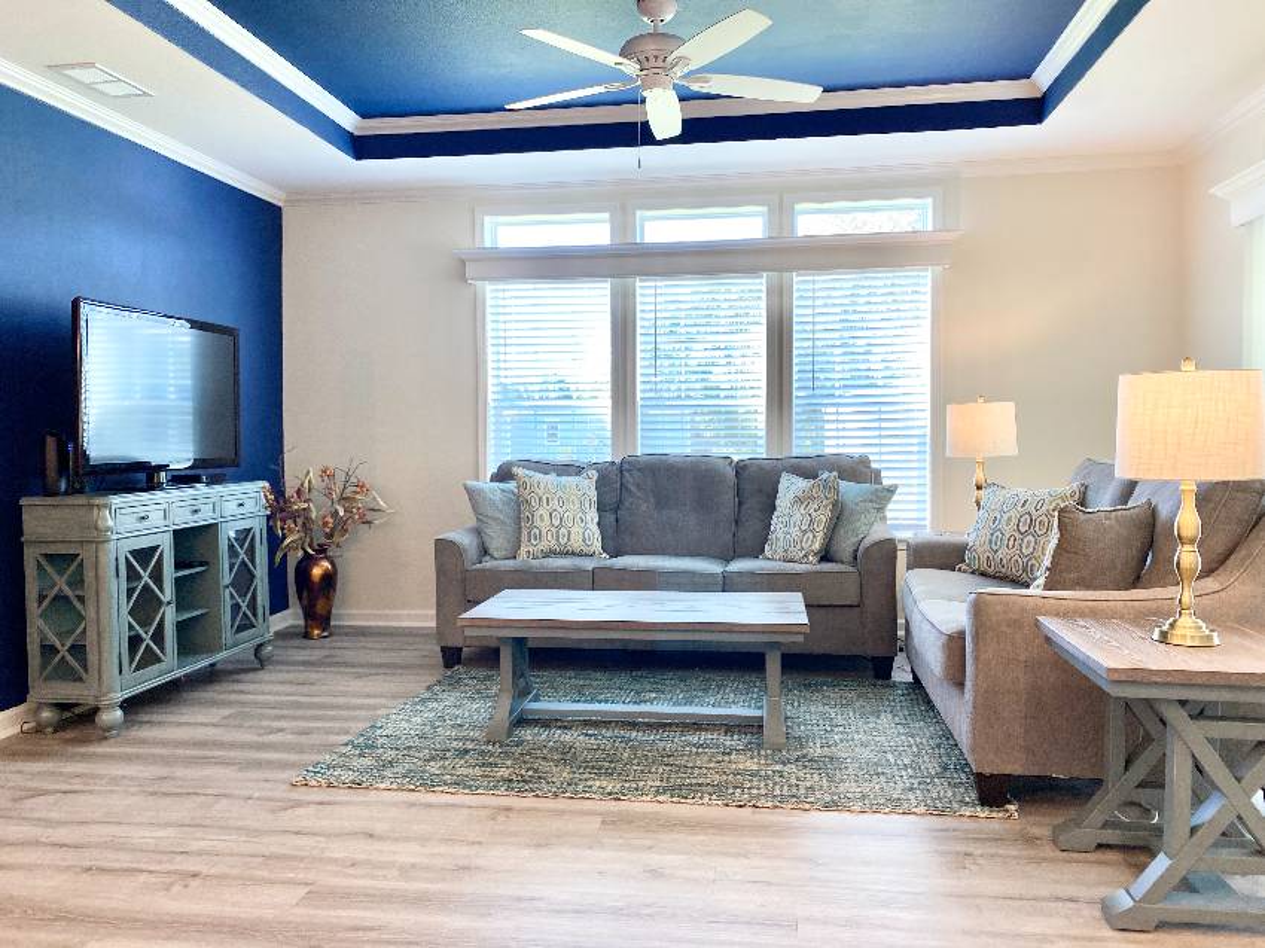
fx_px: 950
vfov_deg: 53.0
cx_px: 632
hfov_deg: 67.3
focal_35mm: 26
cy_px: 474
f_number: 1.8
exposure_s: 1/120
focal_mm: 4.25
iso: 100
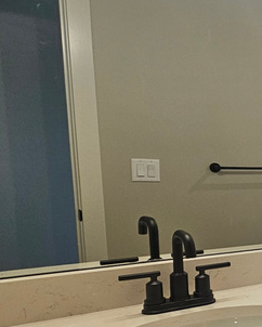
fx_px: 416
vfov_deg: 42.3
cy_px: 217
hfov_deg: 20.1
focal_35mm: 43
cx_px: 507
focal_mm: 2.2
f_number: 2.2
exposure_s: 1/60
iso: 80
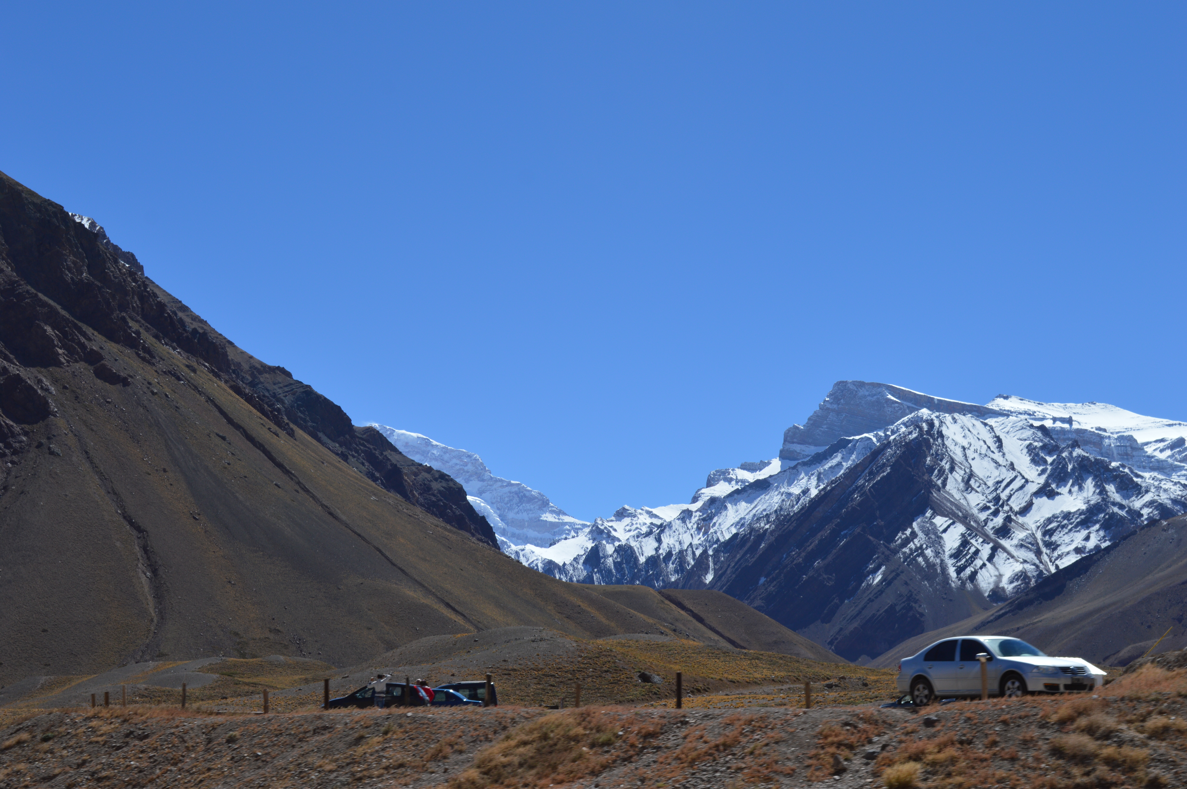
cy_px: 394
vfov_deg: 25.7
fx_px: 1729
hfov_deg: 37.9
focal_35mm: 52
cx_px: 594
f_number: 9
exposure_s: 1/320
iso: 100
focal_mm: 35
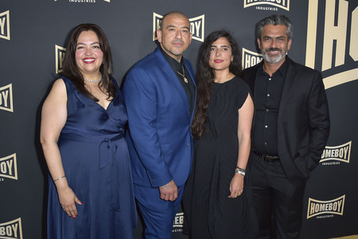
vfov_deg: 46.4
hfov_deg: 65.5
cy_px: 120
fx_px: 278
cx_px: 179
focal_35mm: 28
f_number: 6.3
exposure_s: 1/250
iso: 320
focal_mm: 28
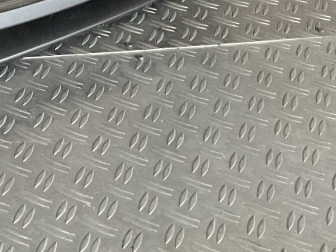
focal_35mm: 109
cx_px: -278
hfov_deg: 15.4
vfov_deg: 12.9
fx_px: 1058
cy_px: -126
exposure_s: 1/40
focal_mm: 3
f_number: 1.8
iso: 250
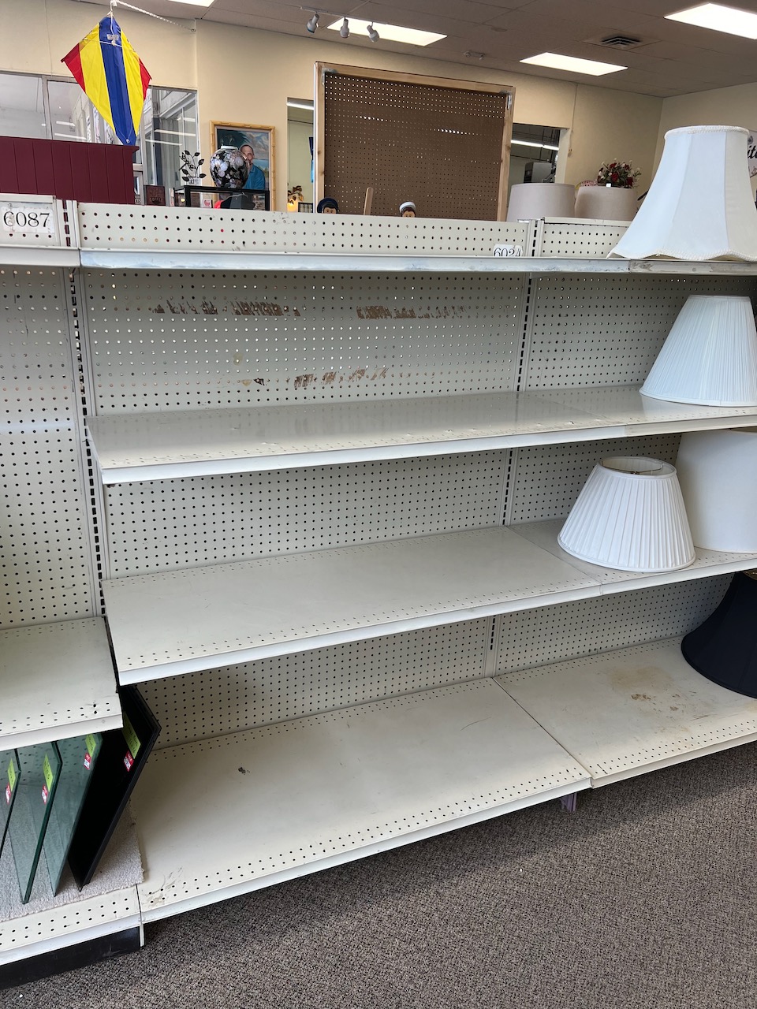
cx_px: 378
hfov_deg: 53.1
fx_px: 758
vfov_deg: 67.3
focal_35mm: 26
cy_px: 504
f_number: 1.5
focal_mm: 5.7
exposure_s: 1/120
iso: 32
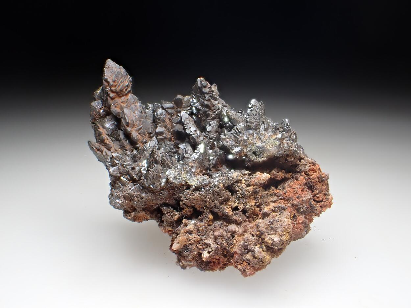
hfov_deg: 45.8
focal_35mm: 41
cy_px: 154
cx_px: 206
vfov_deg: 35.1
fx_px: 487
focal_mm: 7.31
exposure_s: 1/160
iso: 100
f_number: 4
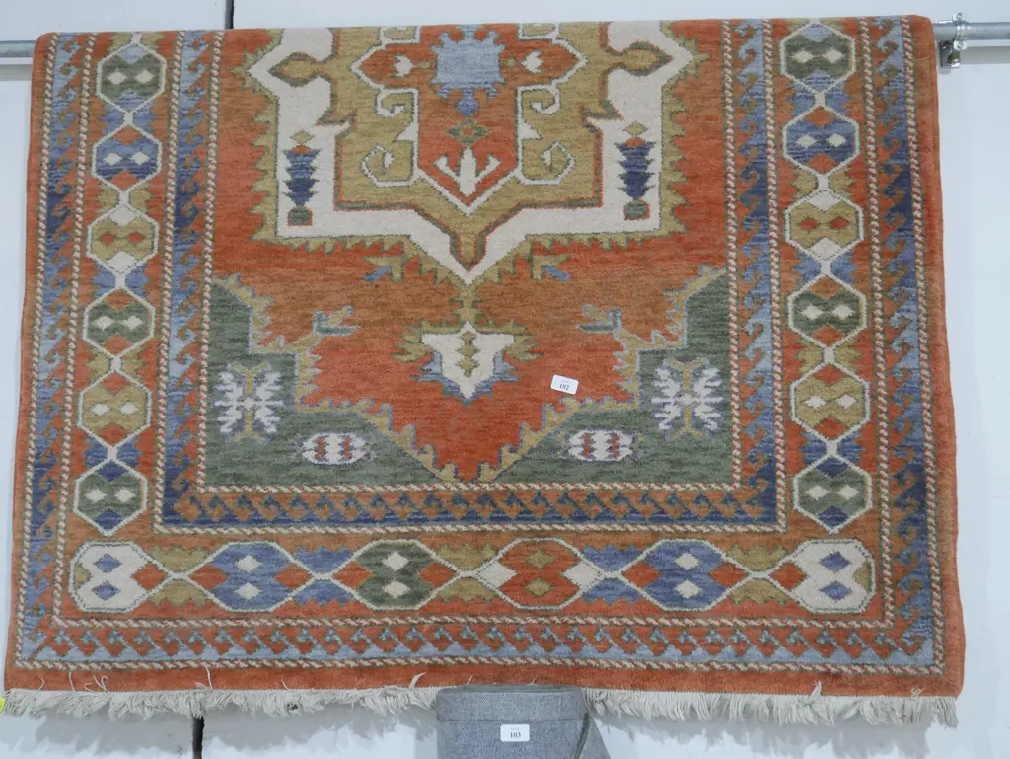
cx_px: 505
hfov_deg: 49.0
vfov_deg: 37.8
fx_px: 1109
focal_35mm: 38
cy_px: 380
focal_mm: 19
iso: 2000
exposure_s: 1/60
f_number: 4.1
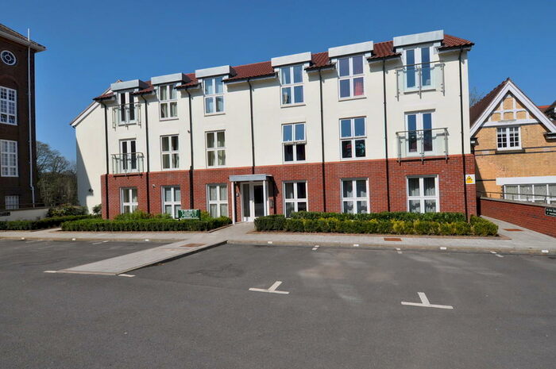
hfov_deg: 85.5
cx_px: 278
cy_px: 184
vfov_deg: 63.1
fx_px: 301
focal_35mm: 20
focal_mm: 13
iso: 200
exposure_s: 1/500
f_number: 11
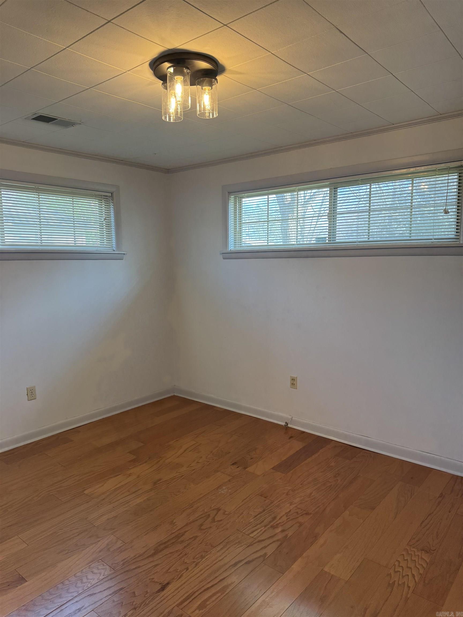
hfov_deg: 56.8
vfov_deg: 71.6
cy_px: 308
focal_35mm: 24
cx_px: 232
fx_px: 428
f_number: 1.78
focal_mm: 6.76
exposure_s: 1/120
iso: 160
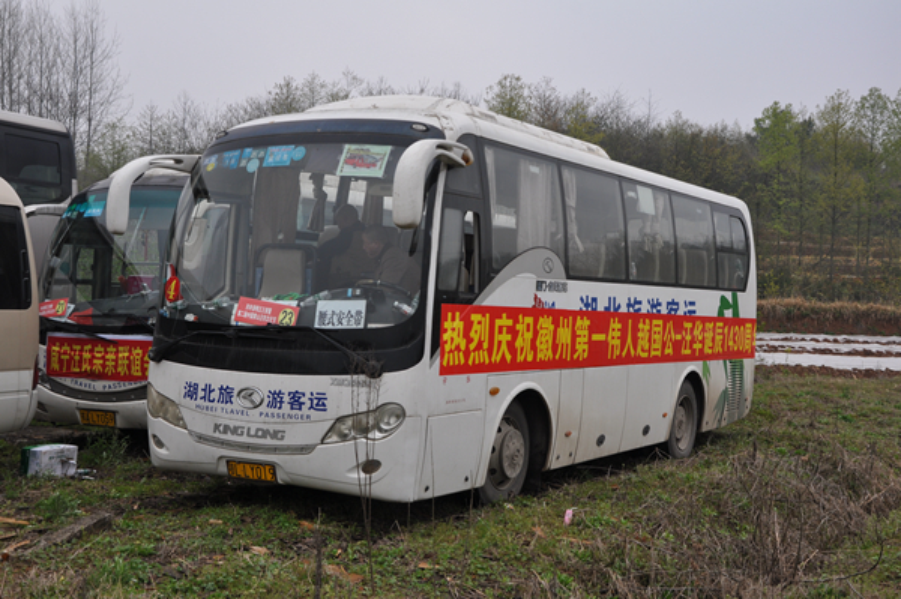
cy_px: 300
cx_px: 450
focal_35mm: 48
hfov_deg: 41.1
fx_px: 1200
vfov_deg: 28.0
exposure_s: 1/320
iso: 200
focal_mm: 32
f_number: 9
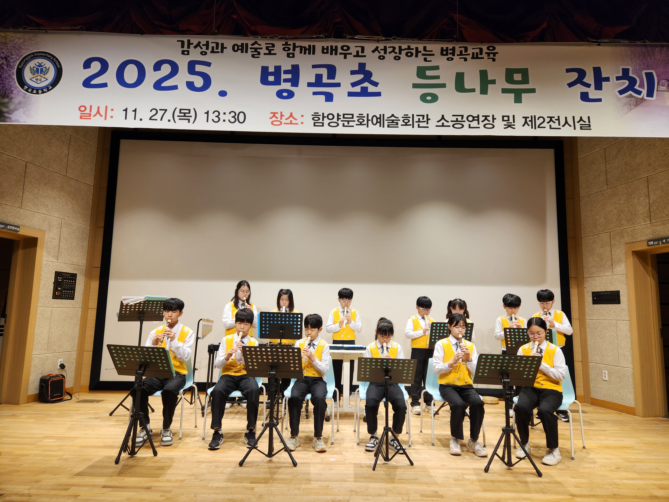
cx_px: 334
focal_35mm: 23
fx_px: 445
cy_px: 251
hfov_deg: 73.9
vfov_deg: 58.9
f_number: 1.8
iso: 40
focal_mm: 5.4
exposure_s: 1/180
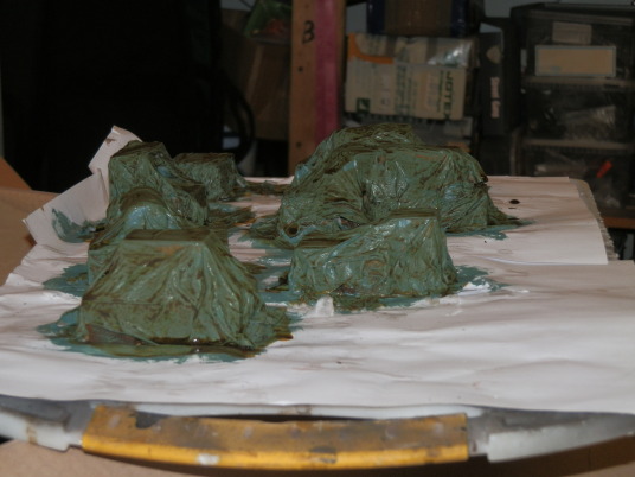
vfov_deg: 19.1
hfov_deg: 25.3
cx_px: 318
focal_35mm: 77
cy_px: 238
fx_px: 1412
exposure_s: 1/125
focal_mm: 13.82
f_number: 3.9
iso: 100
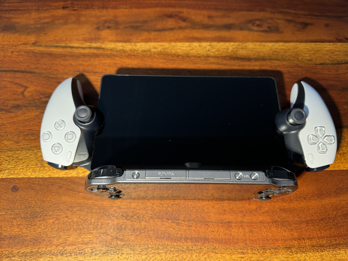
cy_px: 130
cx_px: 174
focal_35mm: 24
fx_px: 241
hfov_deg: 71.6
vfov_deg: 56.8
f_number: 1.78
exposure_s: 1/60
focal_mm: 6.86
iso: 250
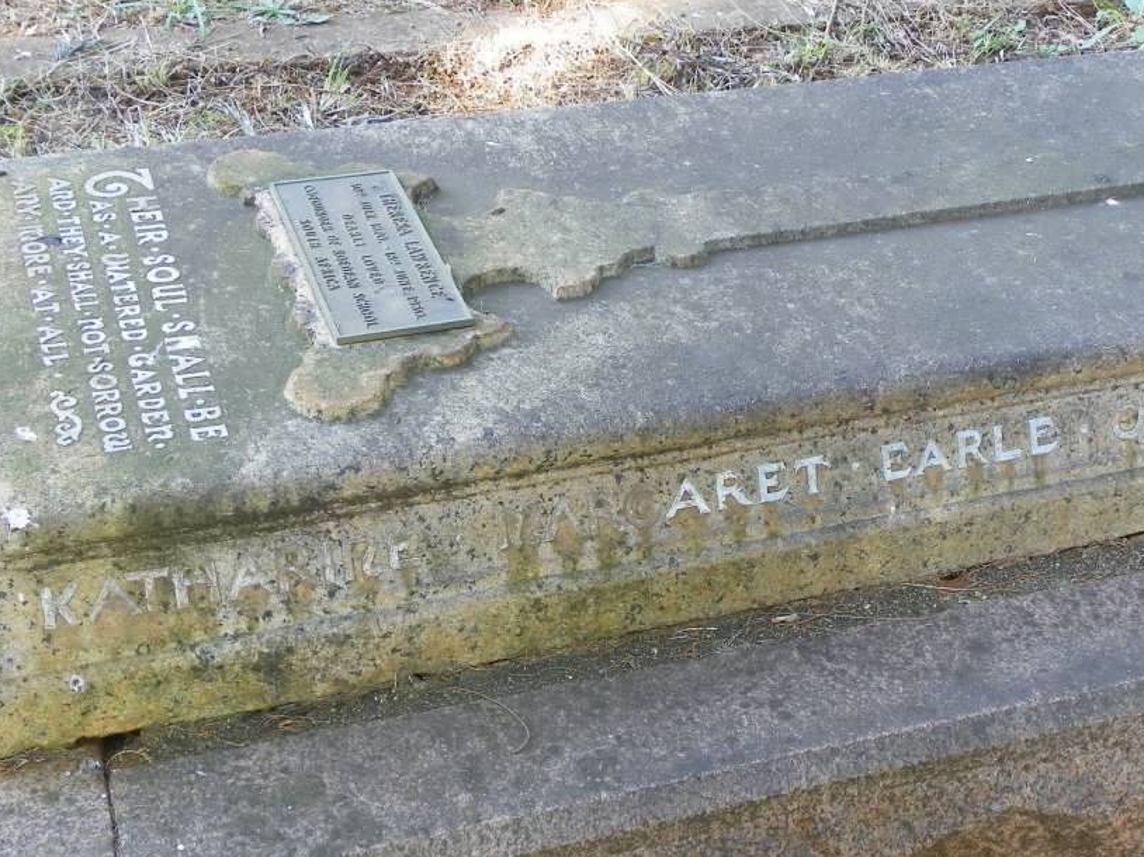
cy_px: 516
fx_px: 1949
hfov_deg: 32.5
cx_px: 734
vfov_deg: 24.8
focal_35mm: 59
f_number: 3.2
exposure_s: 1/30
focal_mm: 7.1
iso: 100
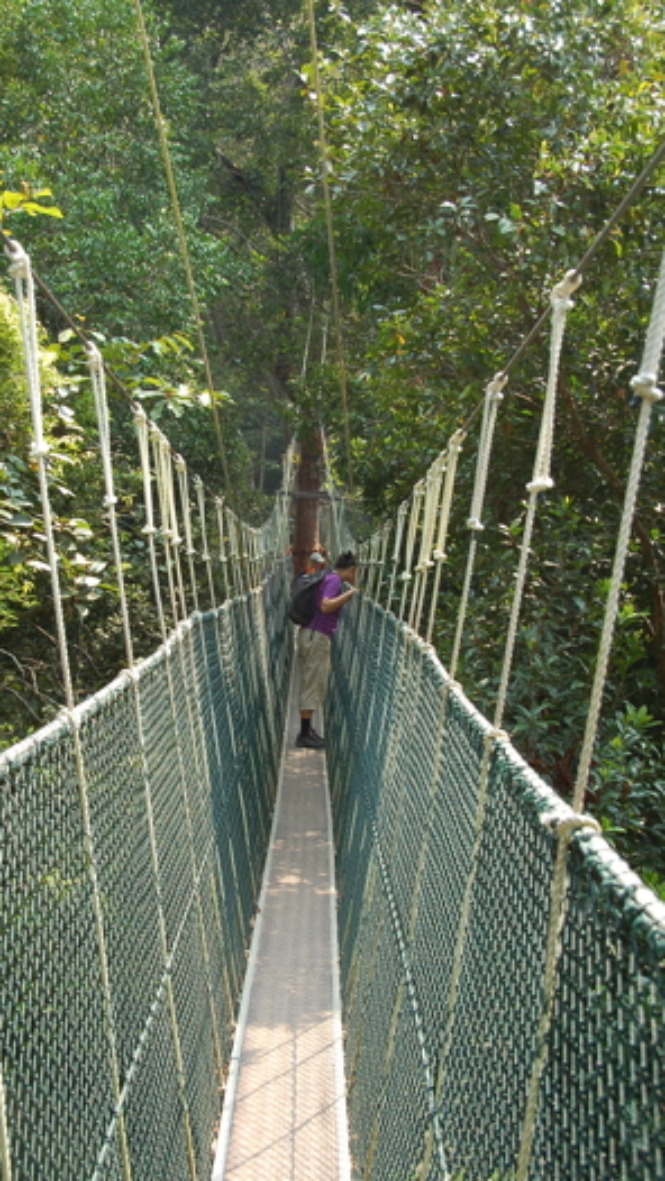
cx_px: 285
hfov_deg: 26.0
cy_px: 593
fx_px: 1442
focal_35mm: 46
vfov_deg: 44.6
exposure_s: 1/160
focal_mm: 28
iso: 400
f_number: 6.3
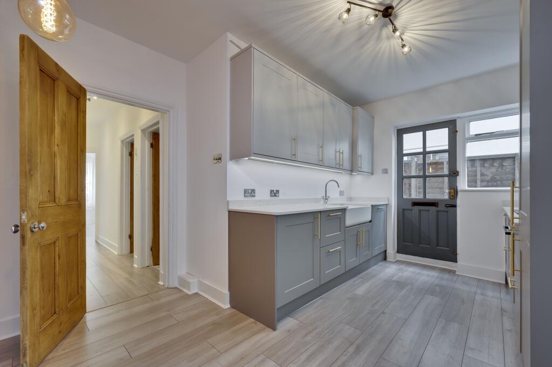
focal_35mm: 15
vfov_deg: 77.2
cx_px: 276
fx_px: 230
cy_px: 184
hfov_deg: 100.4
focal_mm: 15
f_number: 9
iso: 200
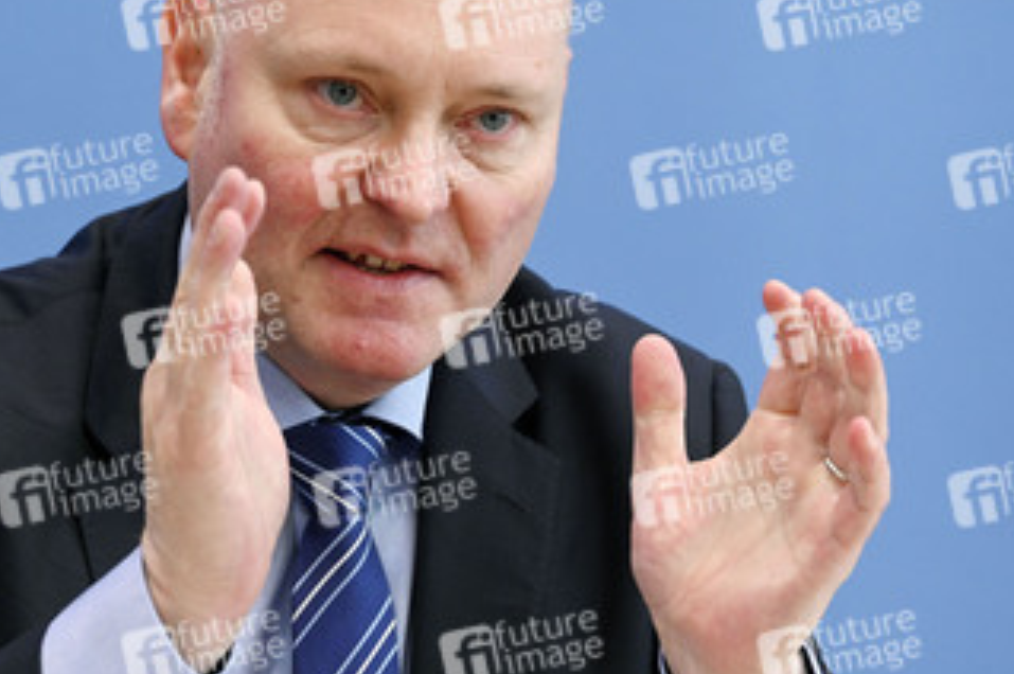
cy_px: 251
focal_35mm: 198
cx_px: 437
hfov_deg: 10.4
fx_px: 5571
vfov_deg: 6.9
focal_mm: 140
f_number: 6.3
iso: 3200
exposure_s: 1/500
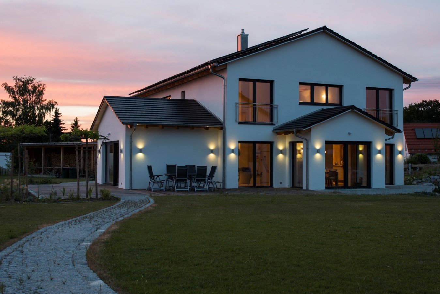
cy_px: 147
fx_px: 550
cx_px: 220
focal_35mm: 45
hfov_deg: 43.6
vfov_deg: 29.9
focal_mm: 45
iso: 100
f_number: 11
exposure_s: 1/1.25
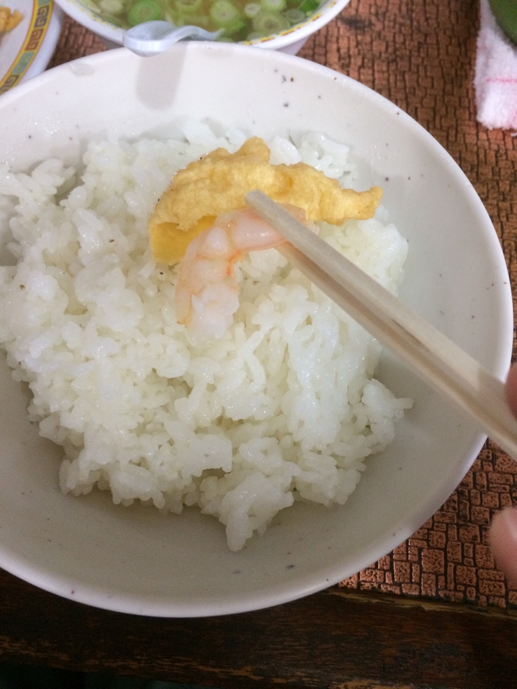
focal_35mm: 29
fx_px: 577
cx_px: 258
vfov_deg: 61.7
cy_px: 344
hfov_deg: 48.2
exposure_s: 1/30
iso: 200
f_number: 2.2
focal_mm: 4.15
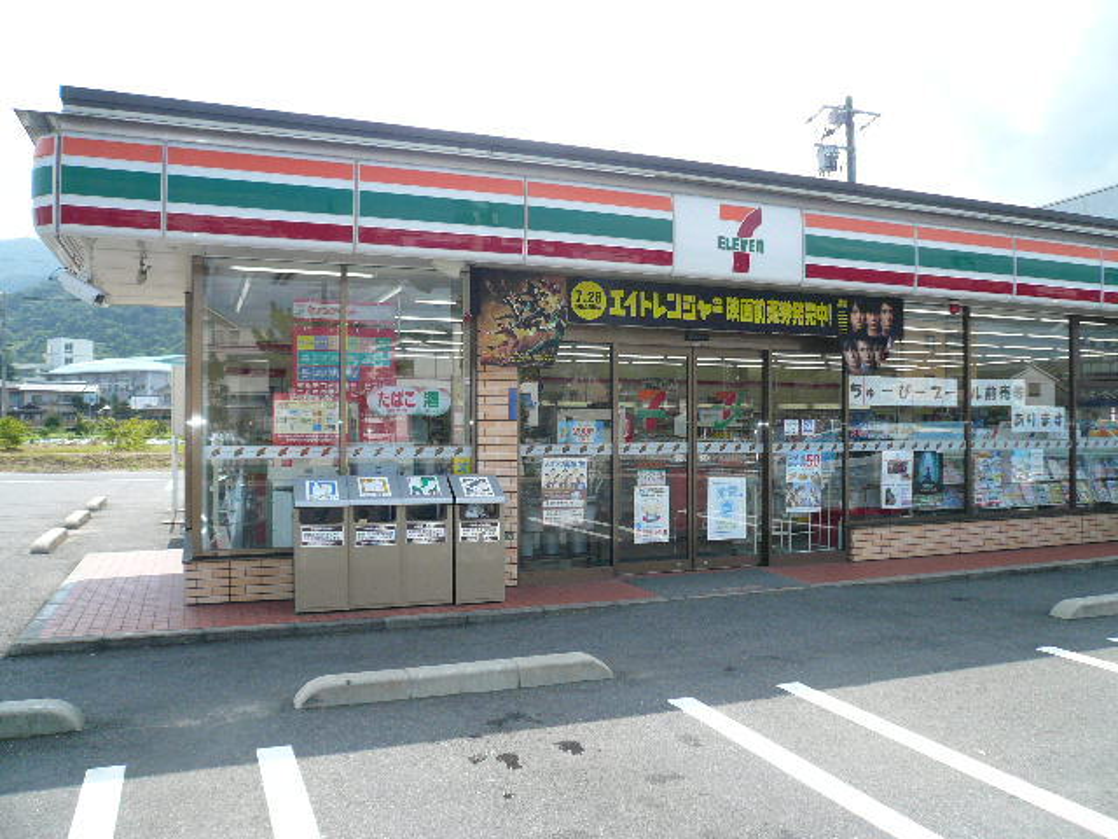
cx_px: 559
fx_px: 904
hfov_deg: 63.4
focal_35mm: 28
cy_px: 420
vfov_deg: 49.7
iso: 100
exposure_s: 1/800
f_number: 2.8
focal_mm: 4.6
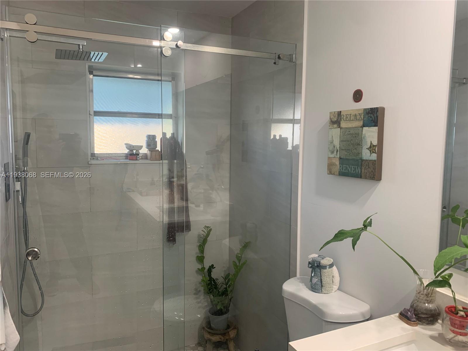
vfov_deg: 53.1
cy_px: 176
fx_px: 352
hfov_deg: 67.3
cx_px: 234
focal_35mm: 26
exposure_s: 1/60
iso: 125
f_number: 1.8
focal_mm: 4.25
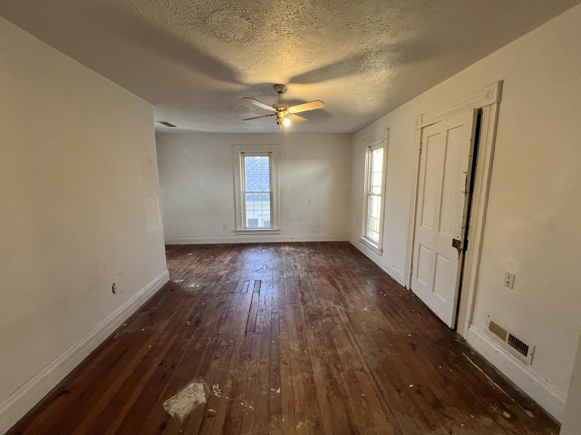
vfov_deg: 89.9
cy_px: 218
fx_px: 218
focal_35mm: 13
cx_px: 290
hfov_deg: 106.2
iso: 200
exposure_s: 1/60
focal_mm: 1.57
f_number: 1.8
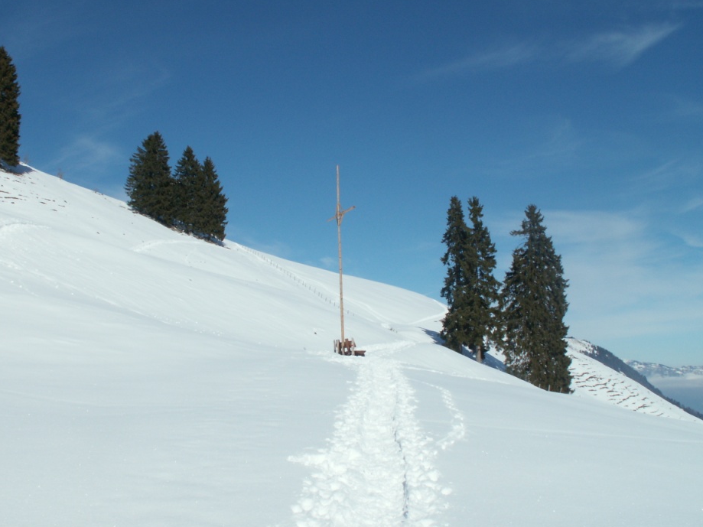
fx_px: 792
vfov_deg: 36.8
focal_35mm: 39
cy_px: 267
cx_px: 329
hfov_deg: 47.8
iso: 50
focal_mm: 5.86
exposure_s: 1/400
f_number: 8
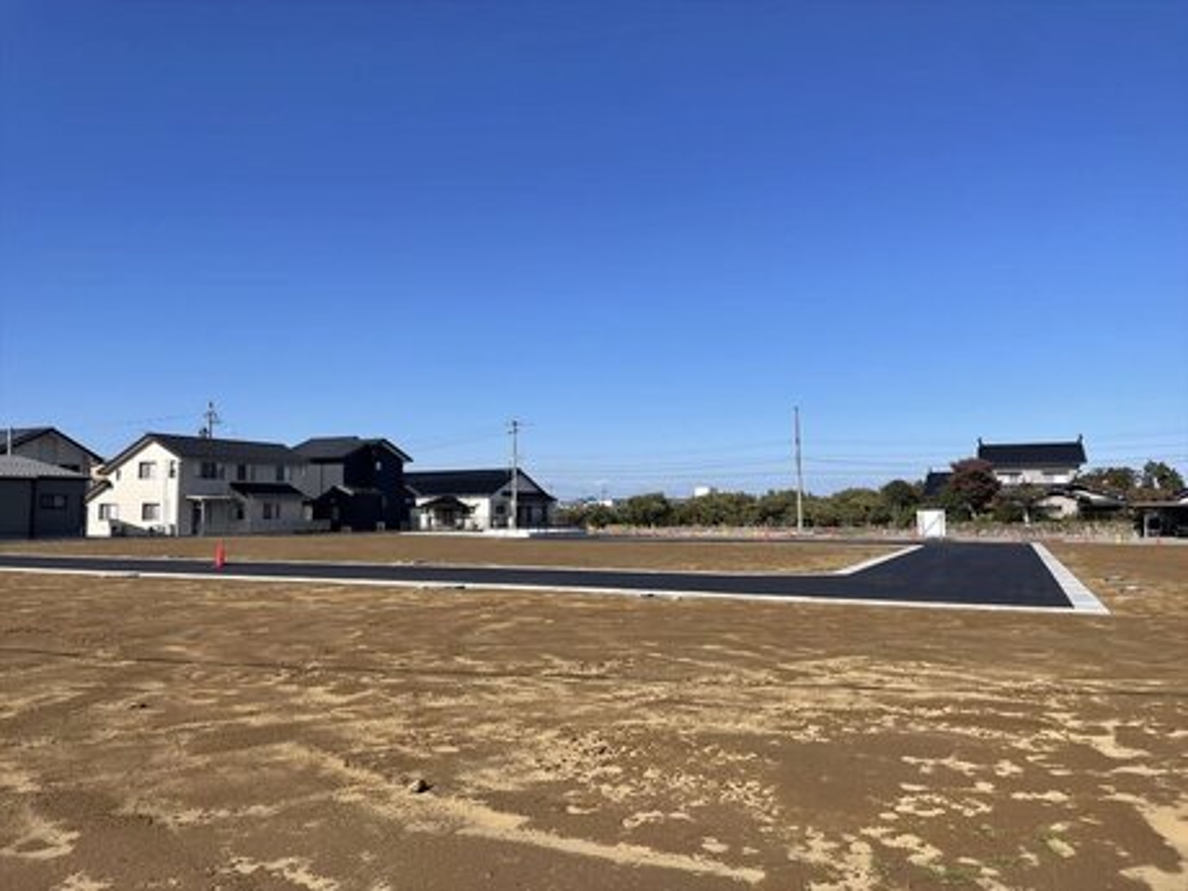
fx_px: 892
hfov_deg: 67.3
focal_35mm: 26
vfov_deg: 53.1
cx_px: 594
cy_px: 446
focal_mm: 4.2
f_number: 1.6
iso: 32
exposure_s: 1/3861
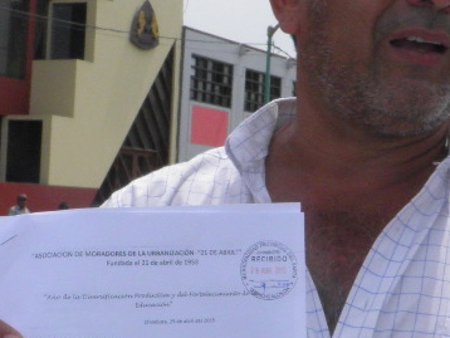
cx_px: 173
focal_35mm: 100
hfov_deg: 19.6
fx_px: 1301
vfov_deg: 14.8
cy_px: 194
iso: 100
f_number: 5.7
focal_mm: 4.9
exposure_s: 1/800
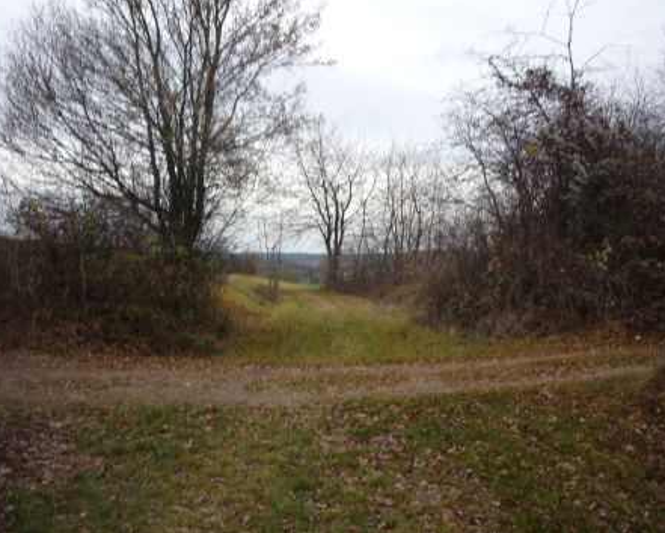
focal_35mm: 34
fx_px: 669
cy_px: 266
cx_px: 344
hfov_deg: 52.8
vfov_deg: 43.4
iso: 100
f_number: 4
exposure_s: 1/125
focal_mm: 5.2
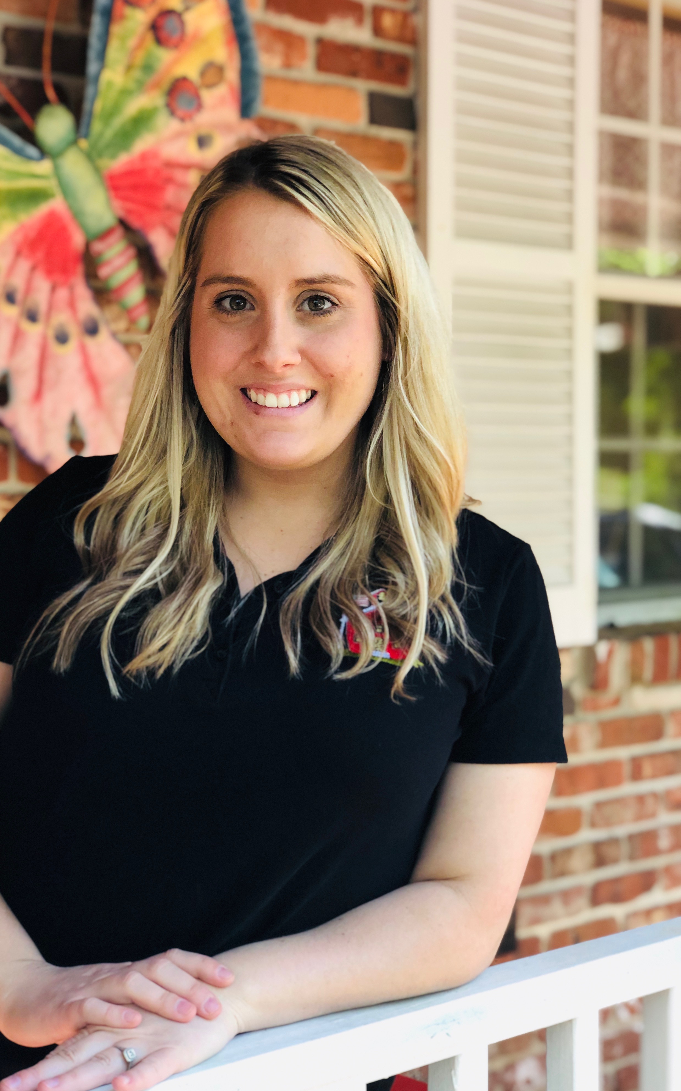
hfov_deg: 23.1
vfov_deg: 36.3
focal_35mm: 56
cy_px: 549
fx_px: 1663
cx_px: 336
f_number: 2.4
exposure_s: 1/60
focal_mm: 6
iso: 64
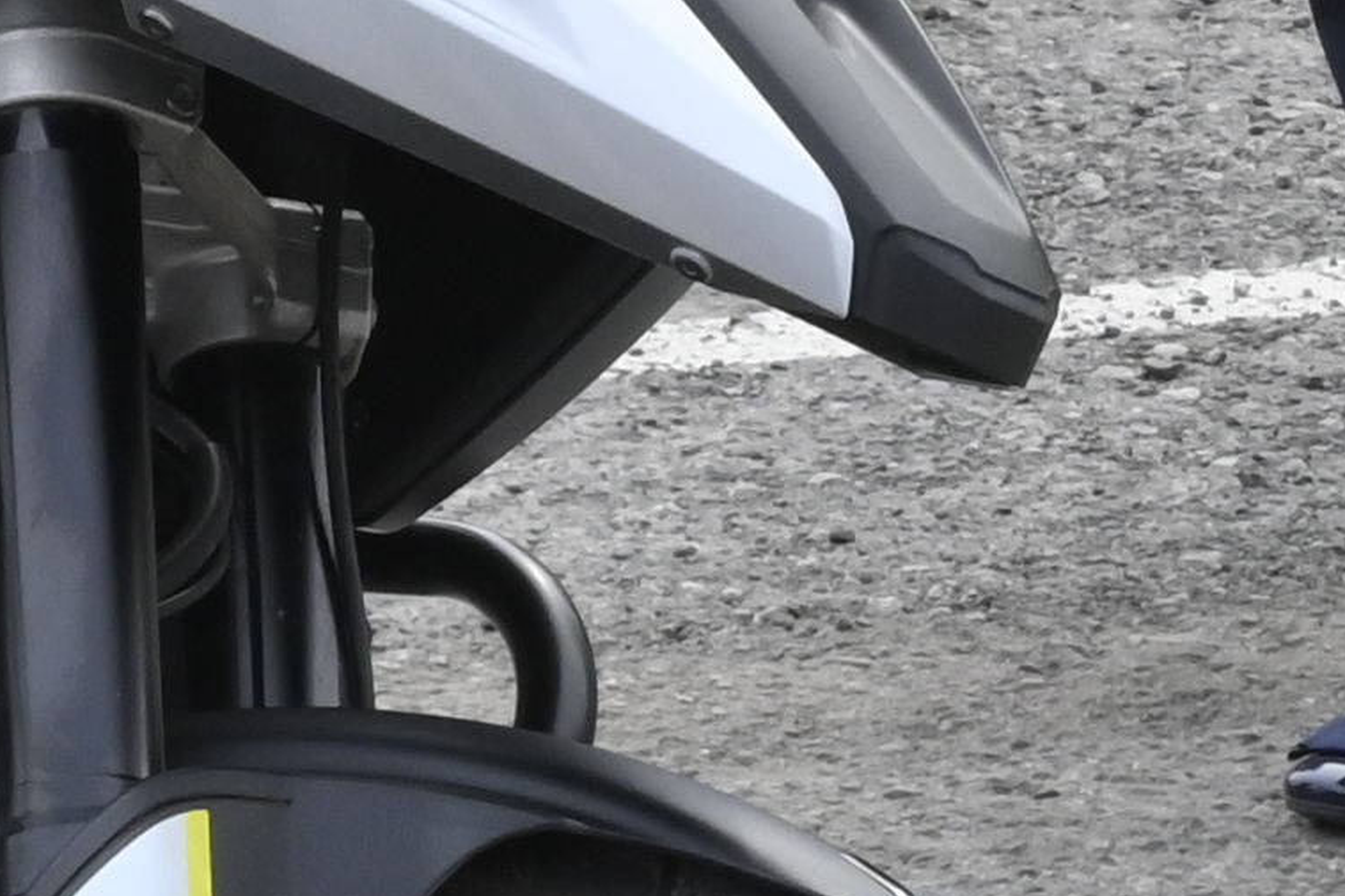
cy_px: 34
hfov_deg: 5.7
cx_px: 869
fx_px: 13409
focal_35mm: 359
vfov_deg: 3.8
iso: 1000
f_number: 11
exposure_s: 1/640
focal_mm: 45
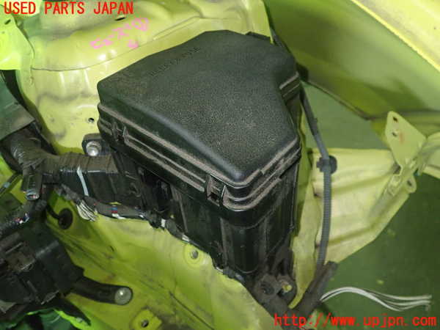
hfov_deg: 60.0
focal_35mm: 30
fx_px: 381
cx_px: 220
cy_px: 165
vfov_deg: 46.8
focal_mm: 5.5
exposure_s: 1/30
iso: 800
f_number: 2.3
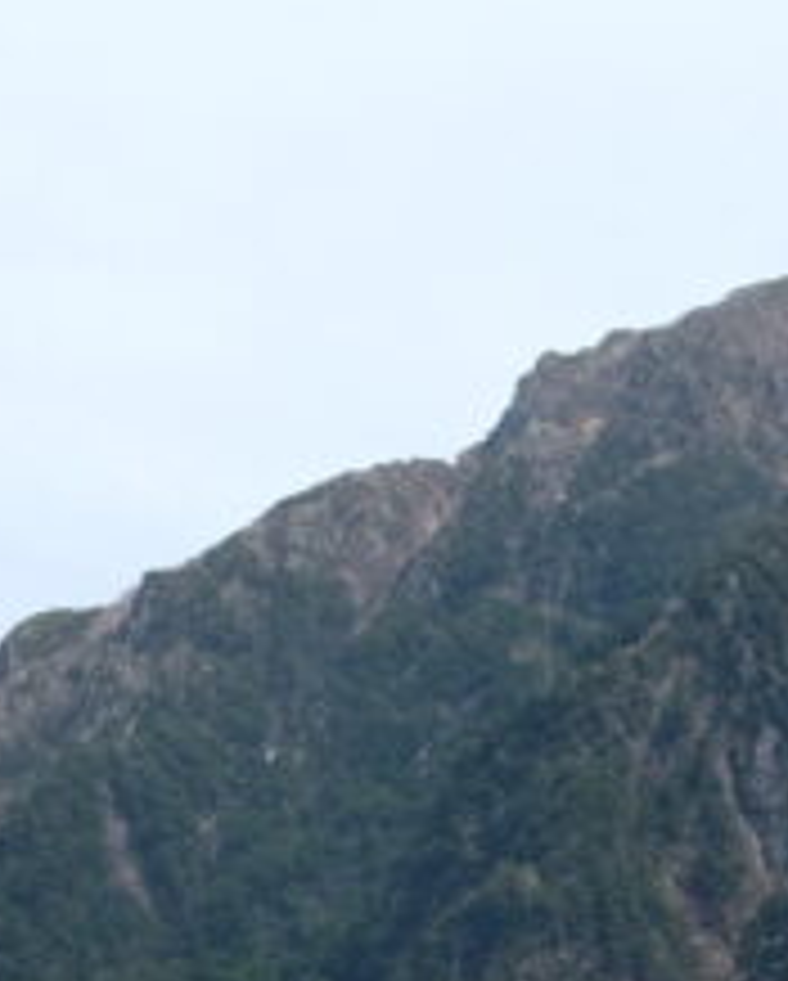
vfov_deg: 12.0
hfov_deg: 9.7
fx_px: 4480
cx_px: 1297
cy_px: 1415
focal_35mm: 154
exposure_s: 1/250
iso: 320
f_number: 10
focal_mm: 23.3
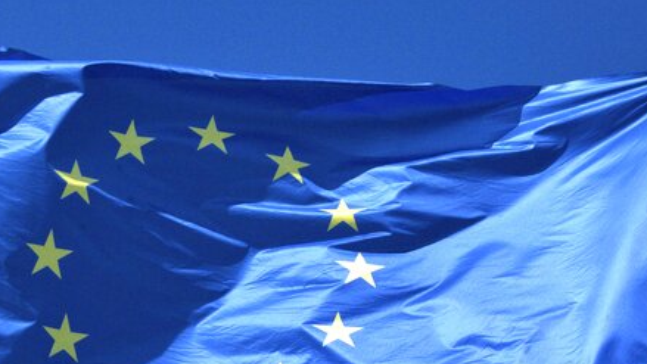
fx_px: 2642
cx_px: 174
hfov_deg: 13.9
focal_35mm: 154
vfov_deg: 7.9
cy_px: 287
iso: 640
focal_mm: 42
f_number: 11
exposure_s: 1/1250
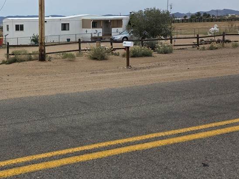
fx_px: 297
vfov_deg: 33.0
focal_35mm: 43
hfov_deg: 40.3
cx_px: 21
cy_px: 48
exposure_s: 1/359
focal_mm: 6.3
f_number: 1.7
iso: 40
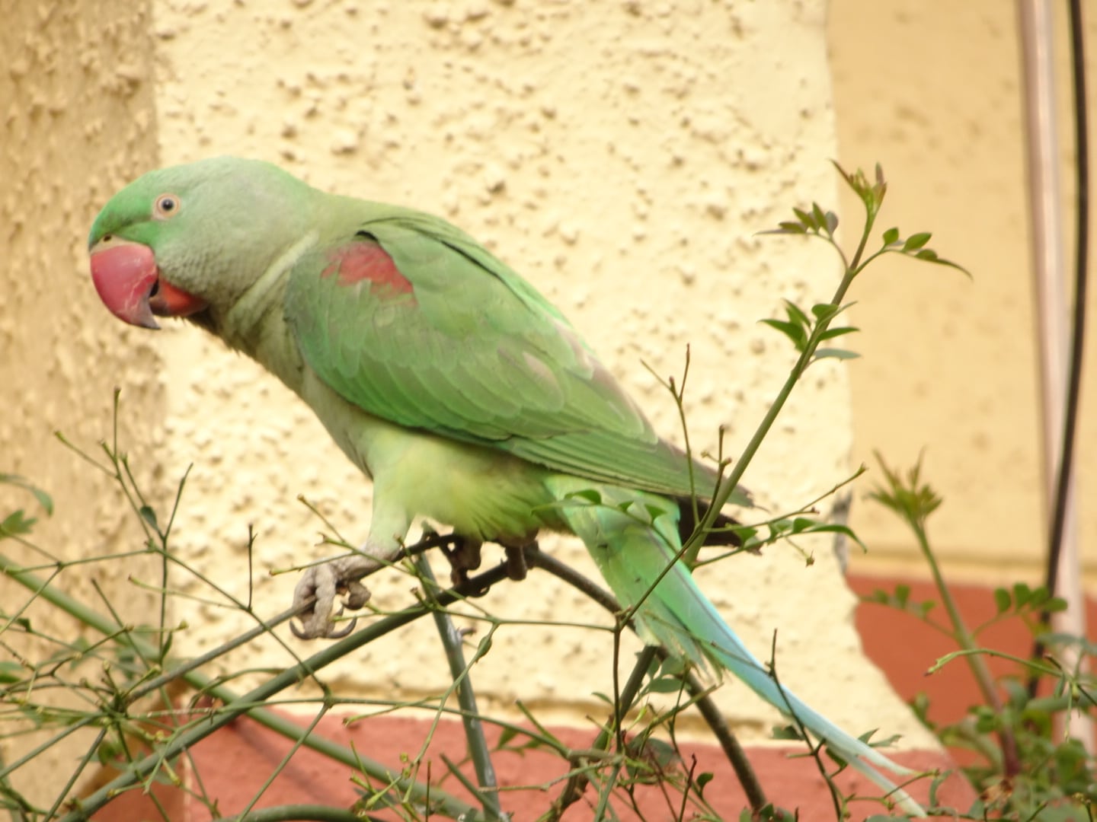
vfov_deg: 2.5
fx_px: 18539
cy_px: 411
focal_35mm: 585
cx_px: 548
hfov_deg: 3.4
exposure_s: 1/50
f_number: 6.3
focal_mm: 99.92
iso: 80
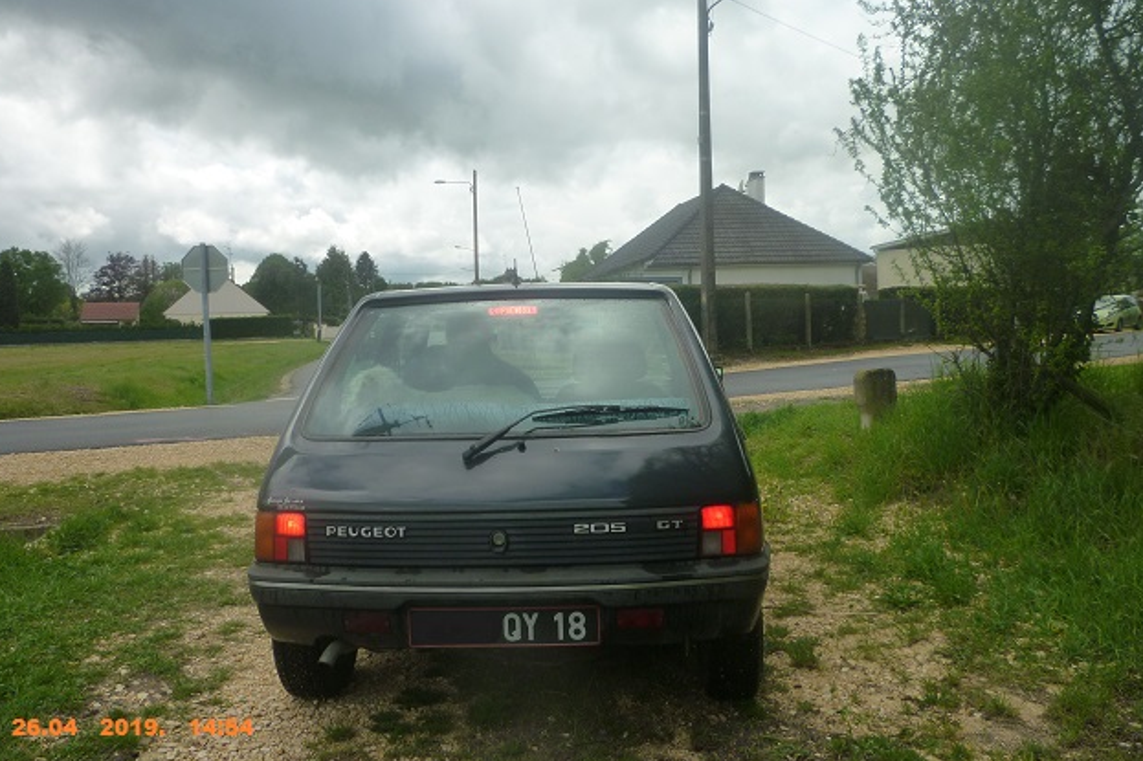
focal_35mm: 31
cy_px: 339
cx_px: 560
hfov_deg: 60.3
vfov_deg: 42.2
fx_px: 984
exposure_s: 1/500
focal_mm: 5.2
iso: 125
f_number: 4
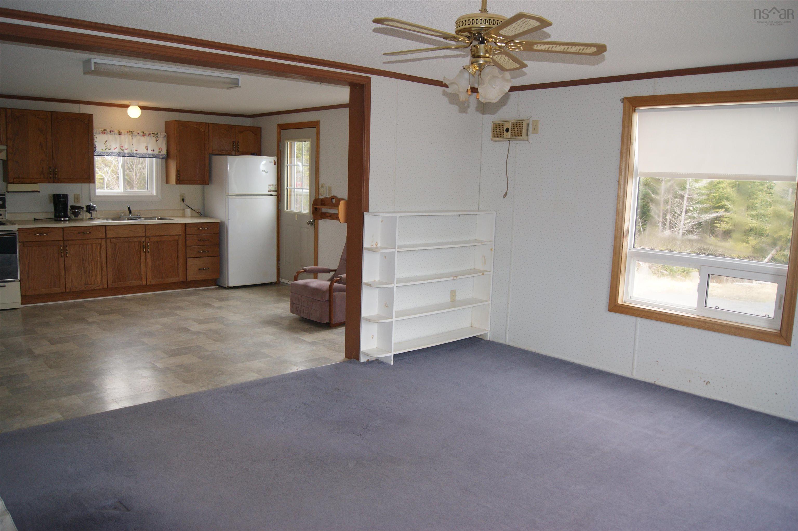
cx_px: 399
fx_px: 598
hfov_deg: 67.4
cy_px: 266
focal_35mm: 27
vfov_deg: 47.9
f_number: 4
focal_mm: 18
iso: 250
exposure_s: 1/160
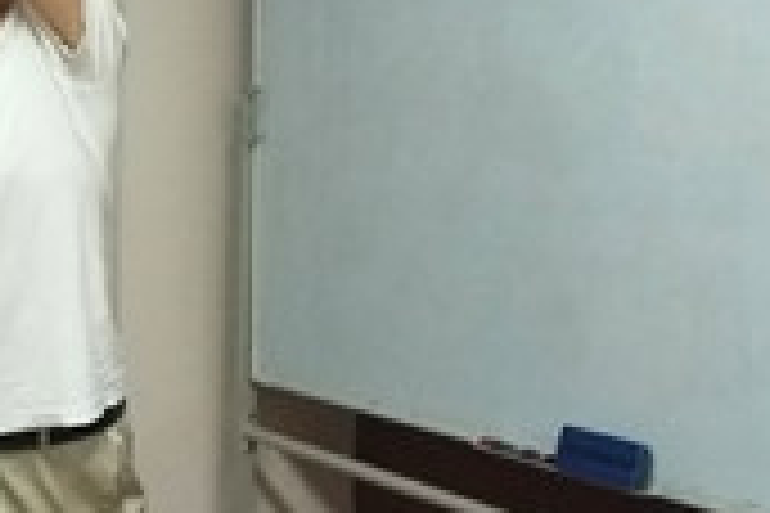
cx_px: -77
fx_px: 2160
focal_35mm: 101
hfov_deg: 19.4
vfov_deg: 13.3
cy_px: -50
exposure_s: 1/33.3
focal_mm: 3.88
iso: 168
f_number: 2
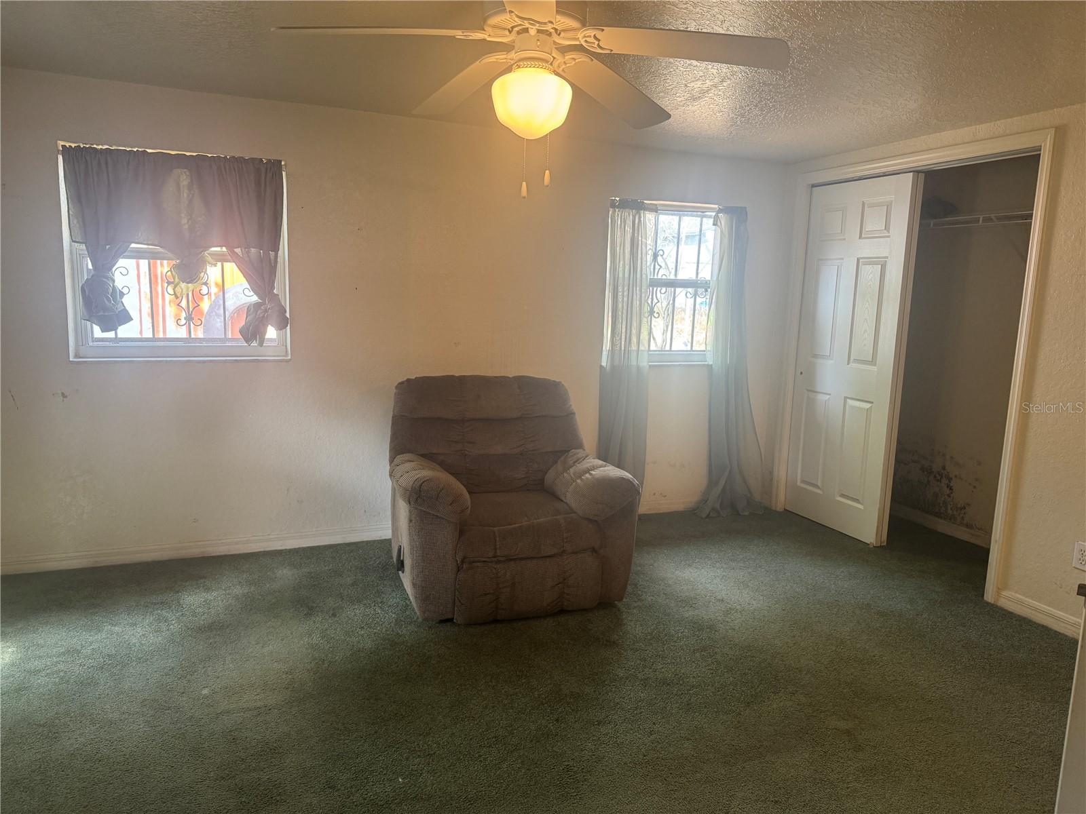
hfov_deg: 71.6
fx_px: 753
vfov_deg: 56.8
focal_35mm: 24
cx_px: 543
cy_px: 407
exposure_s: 1/60
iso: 200
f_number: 1.78
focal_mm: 6.76
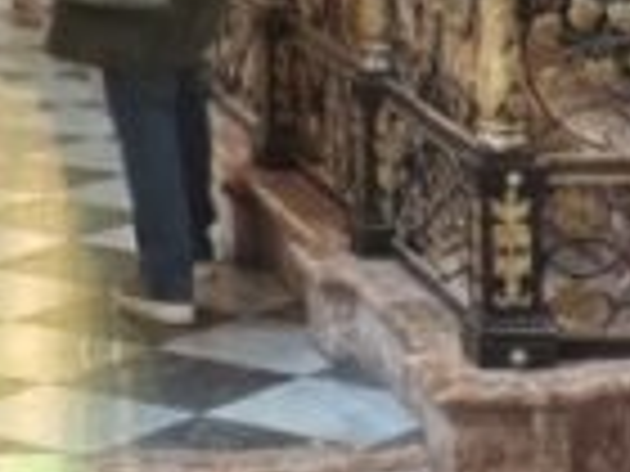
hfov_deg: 11.5
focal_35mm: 168
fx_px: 3058
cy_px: -1034
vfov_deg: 7.5
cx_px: -148
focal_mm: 8.72
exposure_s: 1/33.3
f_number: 1.63
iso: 320
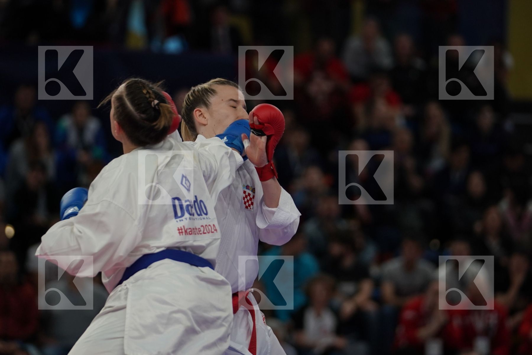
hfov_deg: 8.7
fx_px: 3502
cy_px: 178
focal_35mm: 237
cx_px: 266
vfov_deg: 5.8
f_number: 2.8
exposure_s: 1/1000
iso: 800
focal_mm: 158
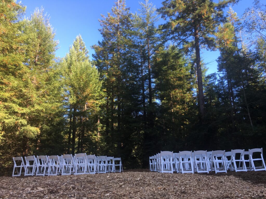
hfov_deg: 61.7
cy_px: 100
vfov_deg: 48.2
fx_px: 223
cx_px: 133
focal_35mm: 29
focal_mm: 4.15
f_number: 2.2
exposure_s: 1/242
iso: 25
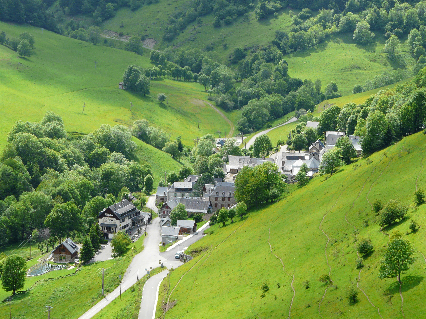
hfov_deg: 18.5
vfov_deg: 14.0
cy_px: 160
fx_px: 1304
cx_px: 213
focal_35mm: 106
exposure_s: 1/200
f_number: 5.6
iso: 100
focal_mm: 17.5
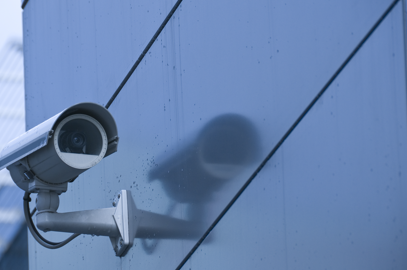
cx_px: 187
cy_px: 132
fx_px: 3546
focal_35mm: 314
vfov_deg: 4.4
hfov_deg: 6.6
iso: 200
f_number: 8
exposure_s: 1/250
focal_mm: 170
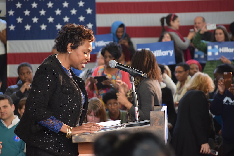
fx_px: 1072
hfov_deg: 12.5
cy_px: 78
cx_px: 117
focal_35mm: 165
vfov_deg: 8.3
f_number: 4.5
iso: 1100
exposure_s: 1/60
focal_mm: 110
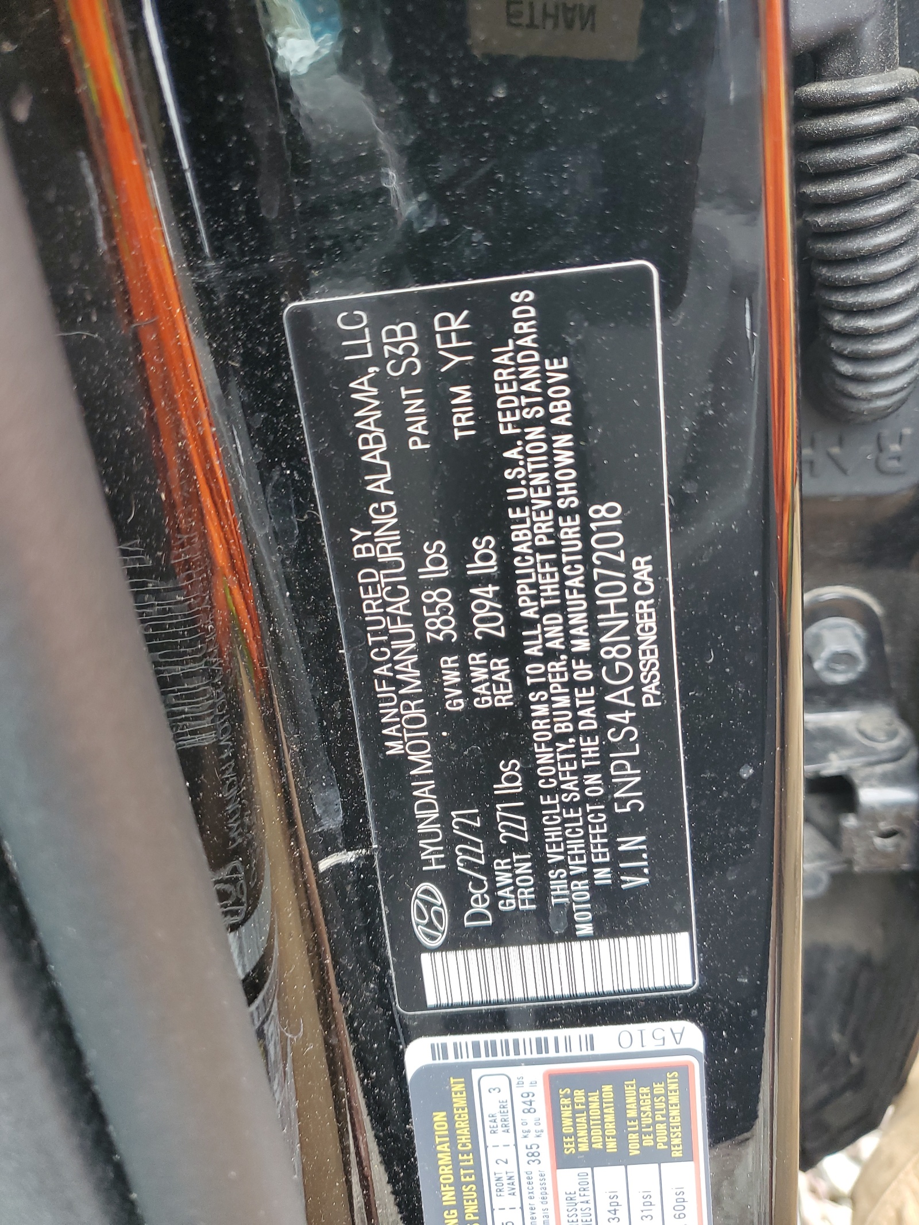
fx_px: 920
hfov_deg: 53.1
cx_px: 460
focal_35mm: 26
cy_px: 612
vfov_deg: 67.3
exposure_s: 1/120
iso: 70
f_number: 1.5
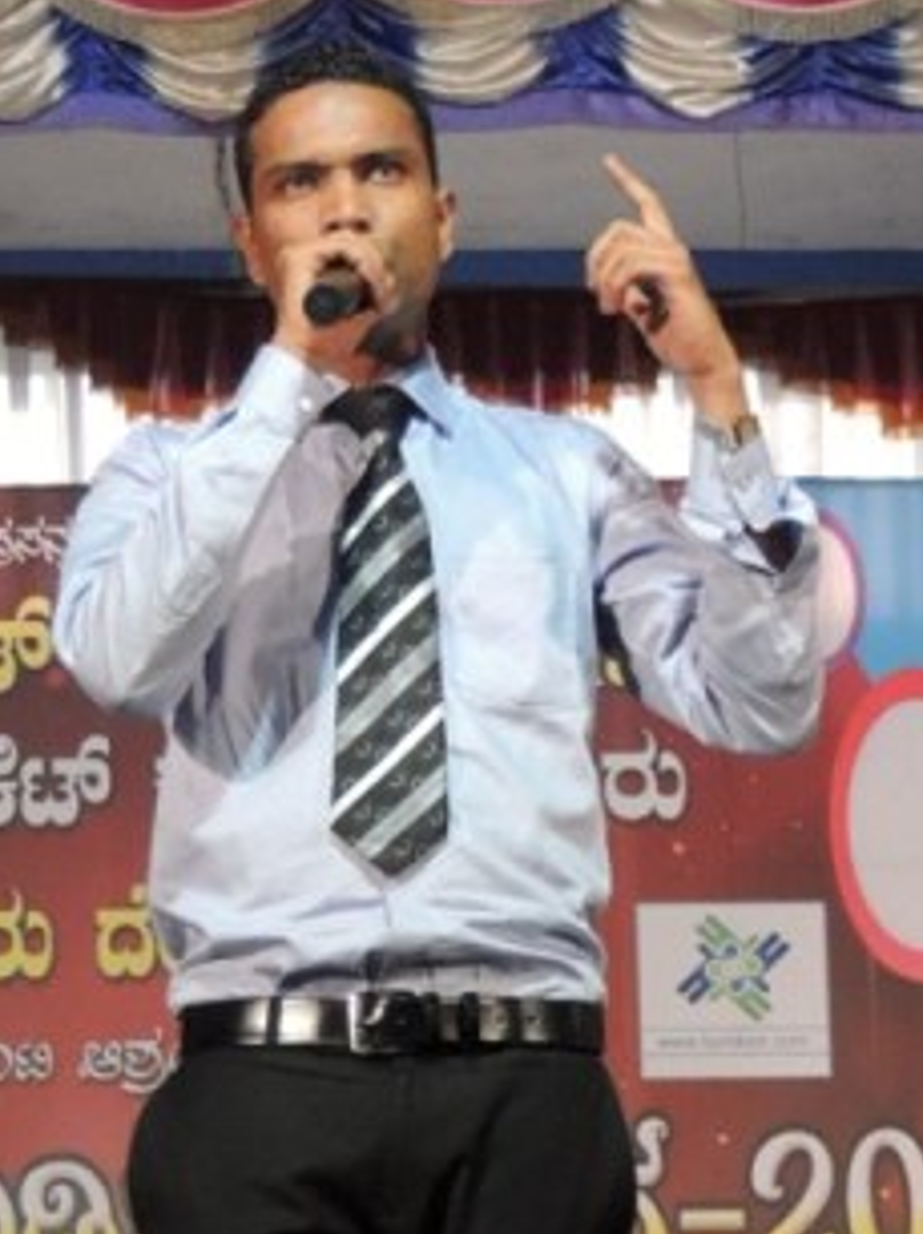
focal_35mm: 157
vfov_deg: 12.4
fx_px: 5589
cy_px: 1250
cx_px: 512
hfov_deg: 9.4
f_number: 3.9
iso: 1600
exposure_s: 1/160
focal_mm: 13.3
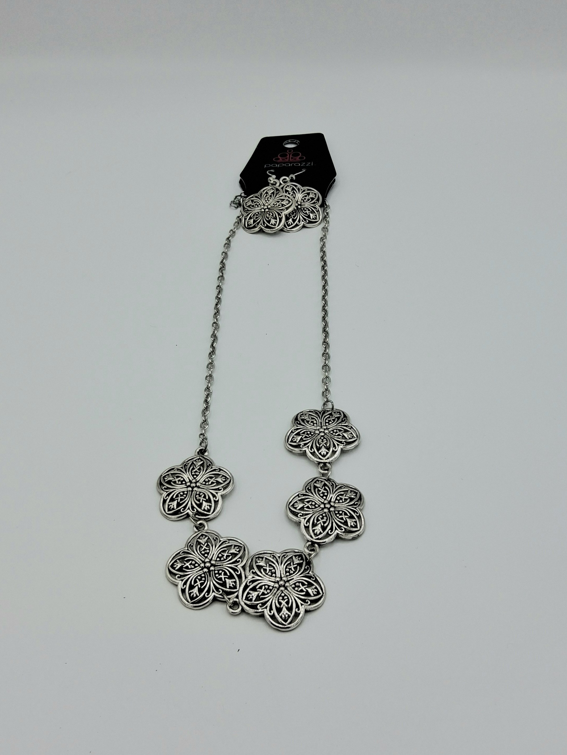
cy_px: 378
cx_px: 284
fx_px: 546
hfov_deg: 54.9
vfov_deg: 69.4
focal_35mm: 25
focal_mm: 3.08
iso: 50
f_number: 2
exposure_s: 1/526
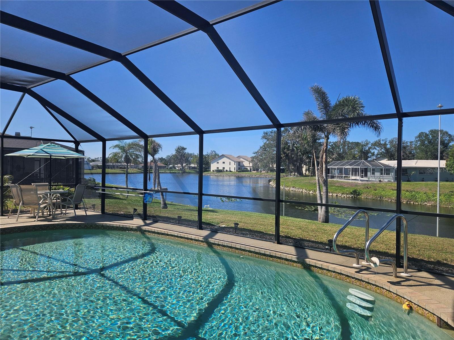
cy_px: 170
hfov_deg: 73.9
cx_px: 227
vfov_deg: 58.9
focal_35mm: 23
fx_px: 302
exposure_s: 1/1117
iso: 25
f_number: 1.8
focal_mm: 5.4
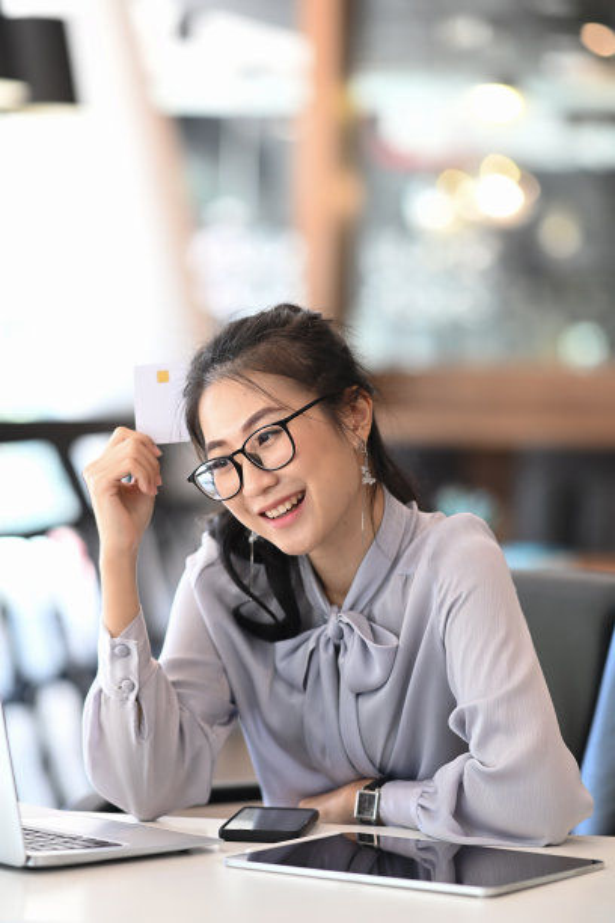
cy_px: 462
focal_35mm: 105
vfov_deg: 19.5
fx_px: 2690
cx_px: 308
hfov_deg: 13.0
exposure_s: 1/320
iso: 1000
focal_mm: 105
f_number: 2.2
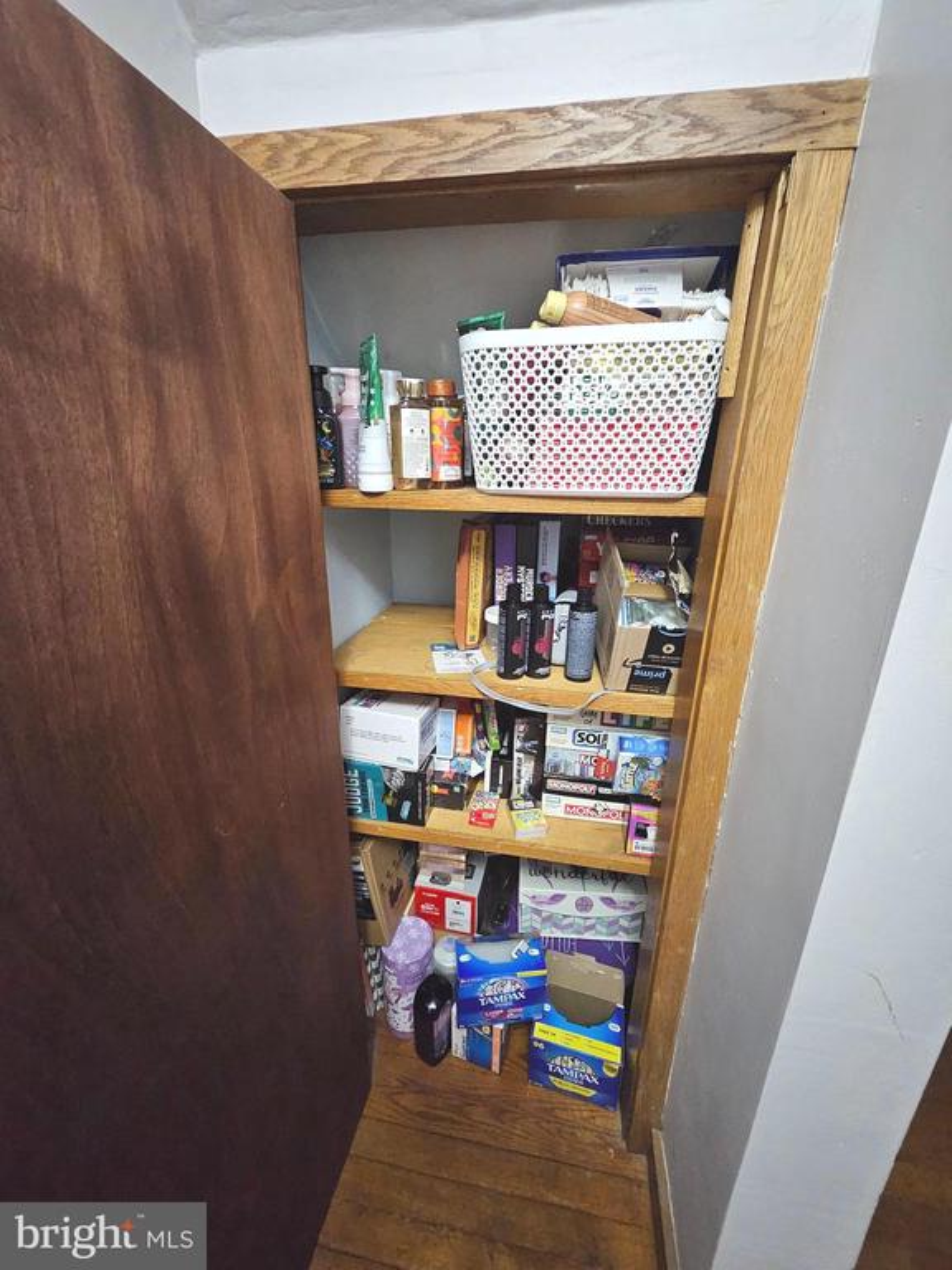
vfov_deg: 106.2
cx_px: 476
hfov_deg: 89.9
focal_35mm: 13
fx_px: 477
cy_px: 635
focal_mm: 1.74
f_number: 2.2
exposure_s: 1/24
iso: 800
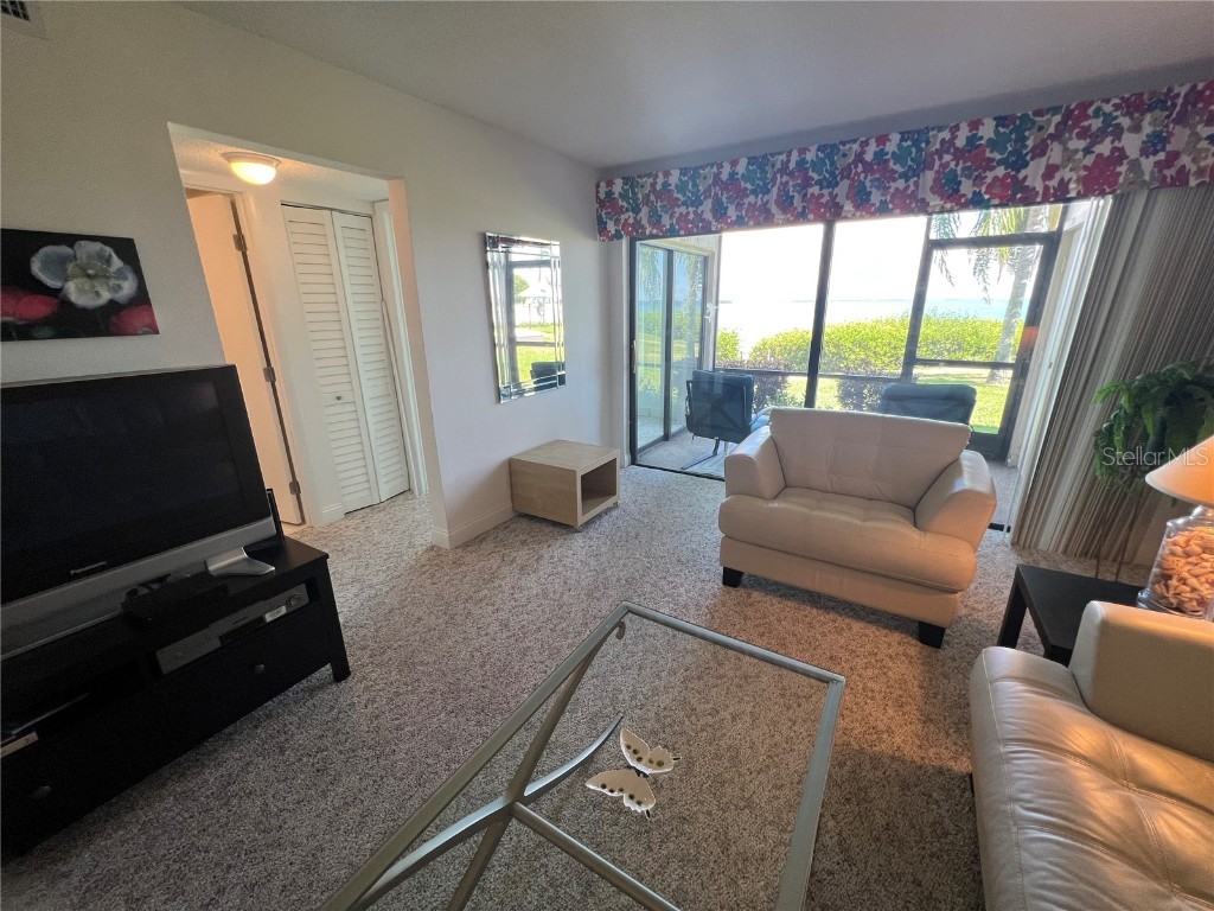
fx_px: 456
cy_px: 456
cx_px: 607
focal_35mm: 13
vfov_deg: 89.9
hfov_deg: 106.2
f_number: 1.8
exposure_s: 1/120
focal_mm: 1.57
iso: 100
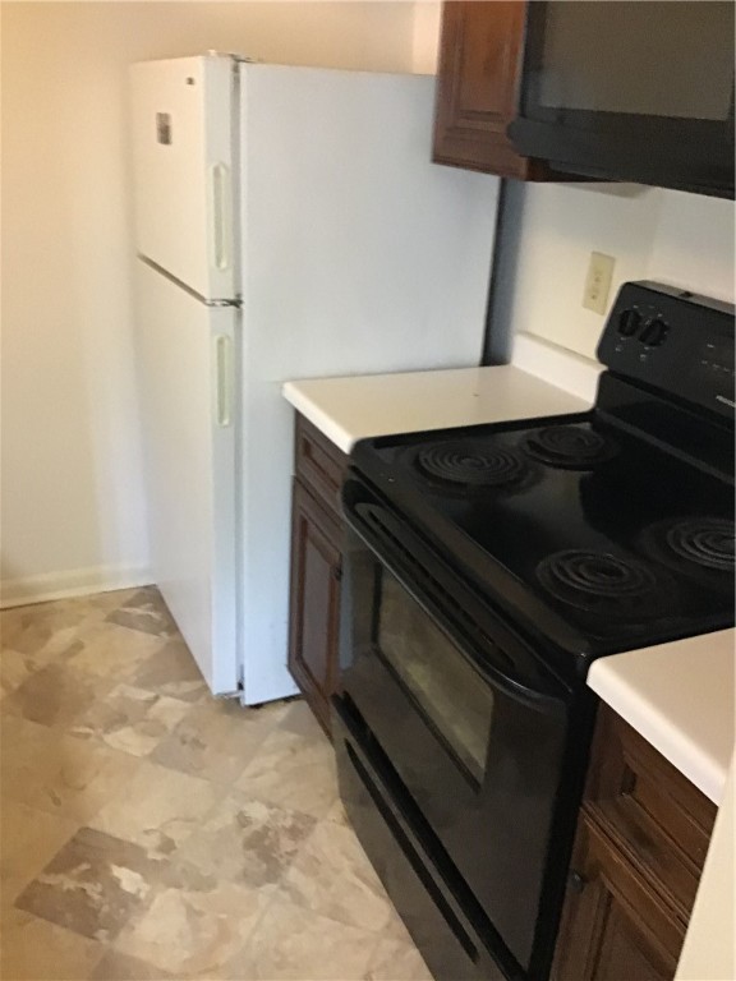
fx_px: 879
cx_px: 368
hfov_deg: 45.4
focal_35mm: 31
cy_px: 490
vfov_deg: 58.4
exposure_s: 1/15
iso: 250
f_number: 2.4
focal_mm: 3.3
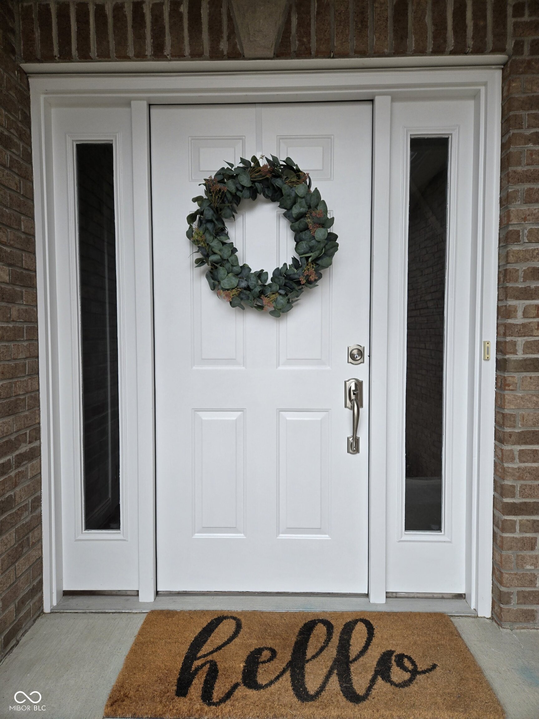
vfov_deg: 73.9
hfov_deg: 58.9
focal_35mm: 23
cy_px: 360
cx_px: 270
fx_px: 478
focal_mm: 5.4
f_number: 1.8
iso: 25
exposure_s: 1/1173
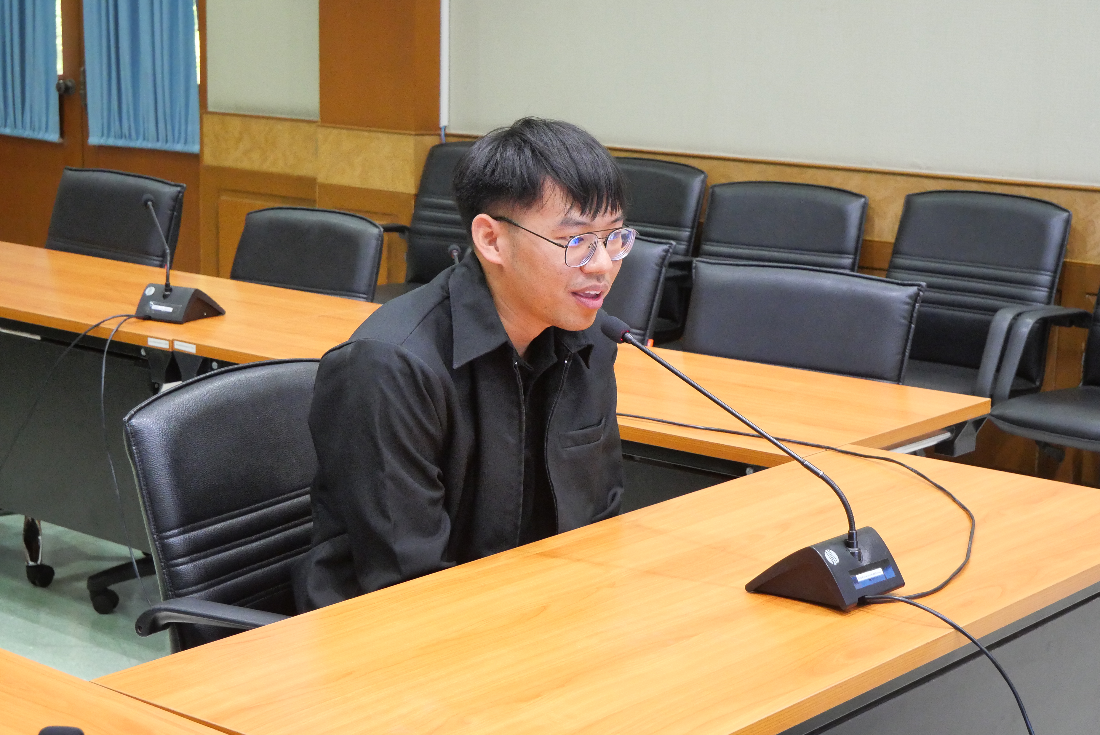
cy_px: 368
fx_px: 1896
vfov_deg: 21.9
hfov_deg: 32.4
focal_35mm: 62
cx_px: 550
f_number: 4.9
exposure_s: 1/40
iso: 3200
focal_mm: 30
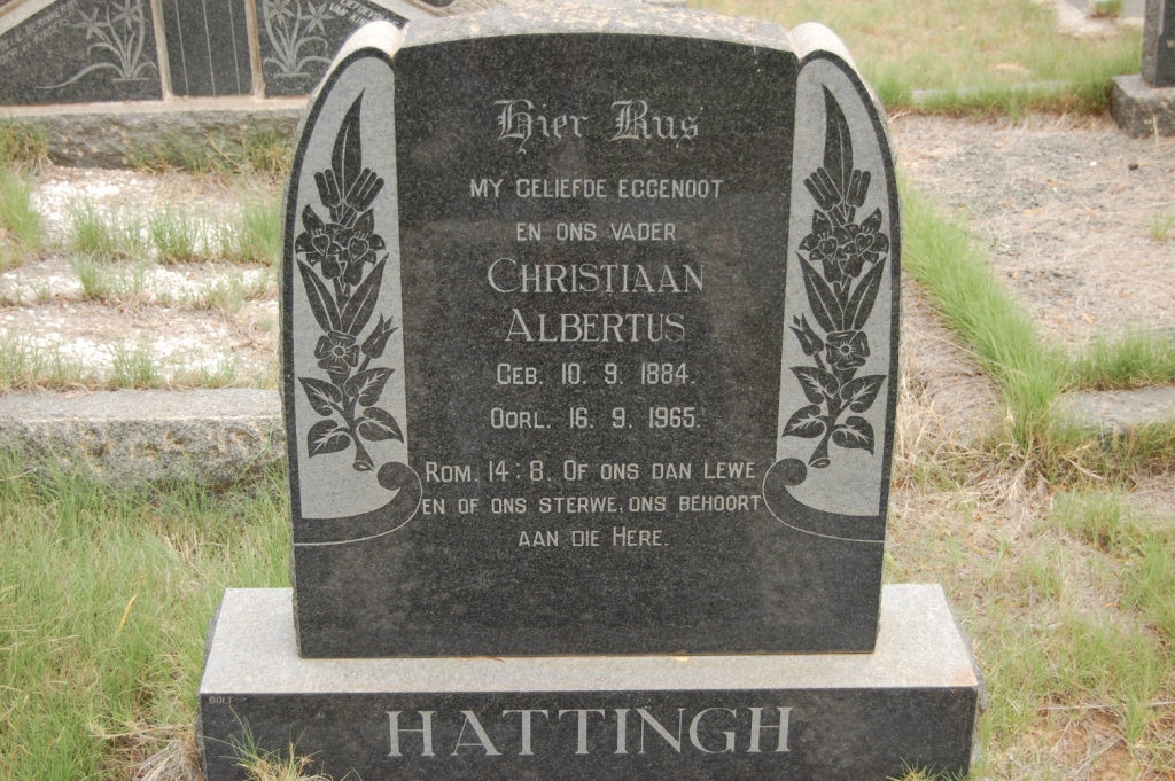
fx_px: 1859
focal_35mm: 57
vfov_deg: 23.7
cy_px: 390
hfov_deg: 35.1
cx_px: 588
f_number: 5
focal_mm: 38
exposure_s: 1/100
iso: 400
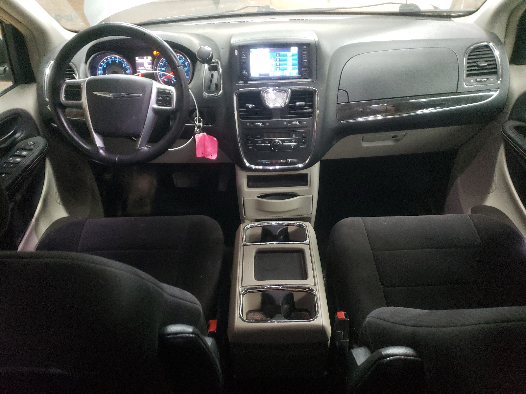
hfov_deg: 67.3
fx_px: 395
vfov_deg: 53.1
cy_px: 197
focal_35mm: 26
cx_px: 263
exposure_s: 1/24
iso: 439
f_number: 1.5
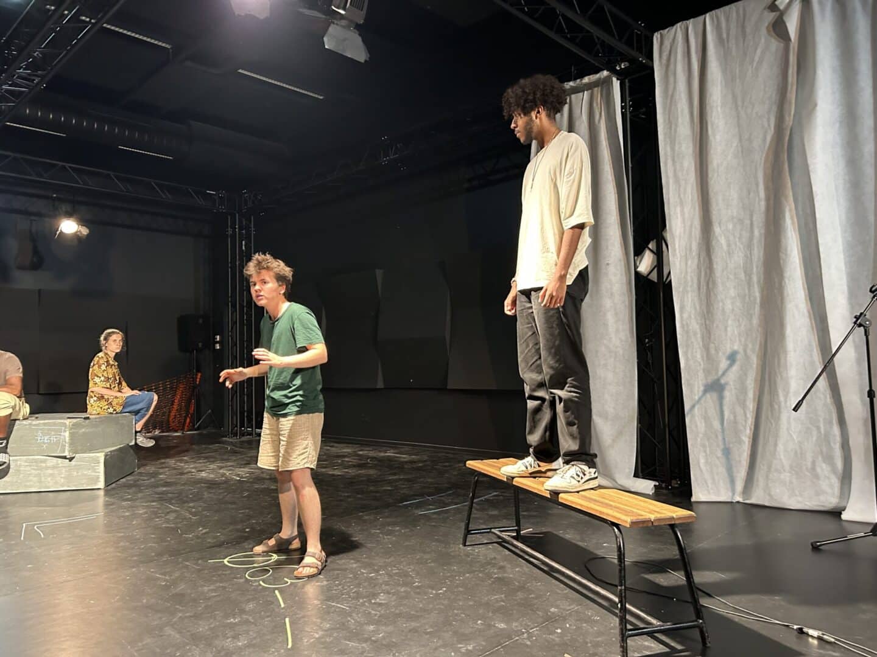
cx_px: 438
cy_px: 328
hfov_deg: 67.3
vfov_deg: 53.1
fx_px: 659
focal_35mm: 26
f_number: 1.5
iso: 500
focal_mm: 5.7
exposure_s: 1/49
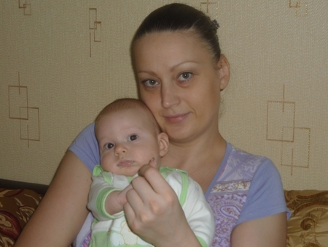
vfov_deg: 21.3
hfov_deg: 28.1
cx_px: 164
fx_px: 654
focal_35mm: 69
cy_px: 124
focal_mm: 12.2
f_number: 5.4
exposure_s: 1/40
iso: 100
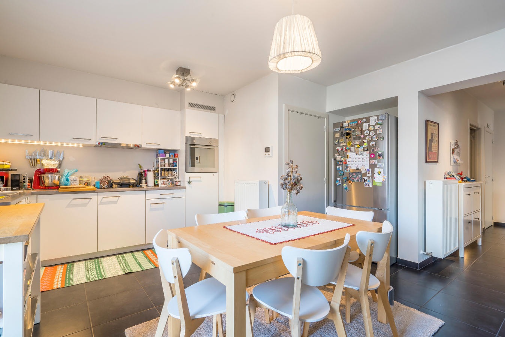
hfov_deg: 93.3
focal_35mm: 17
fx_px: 239
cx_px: 252
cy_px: 168
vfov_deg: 70.5
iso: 100
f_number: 11
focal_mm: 17
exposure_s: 1/1.25
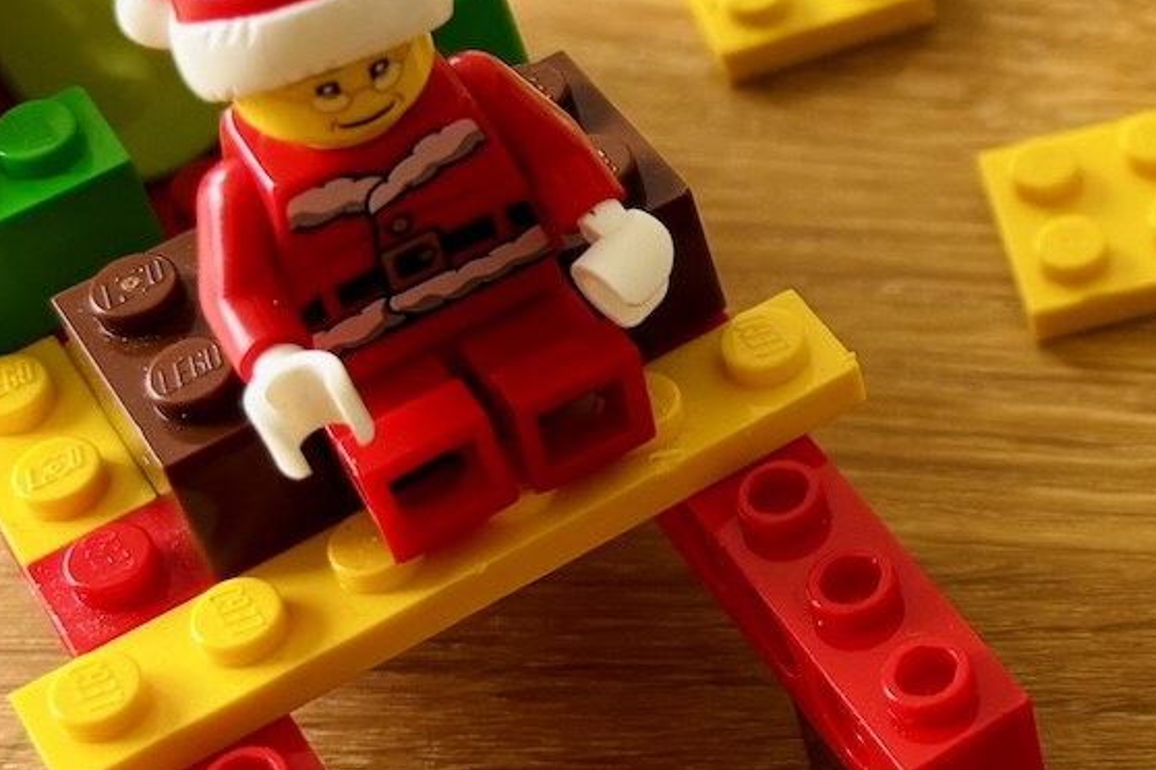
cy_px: 296
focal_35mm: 97
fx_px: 3115
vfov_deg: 14.1
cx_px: 1384
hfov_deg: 19.8
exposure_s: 1/121
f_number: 1.6
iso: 50
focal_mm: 5.96
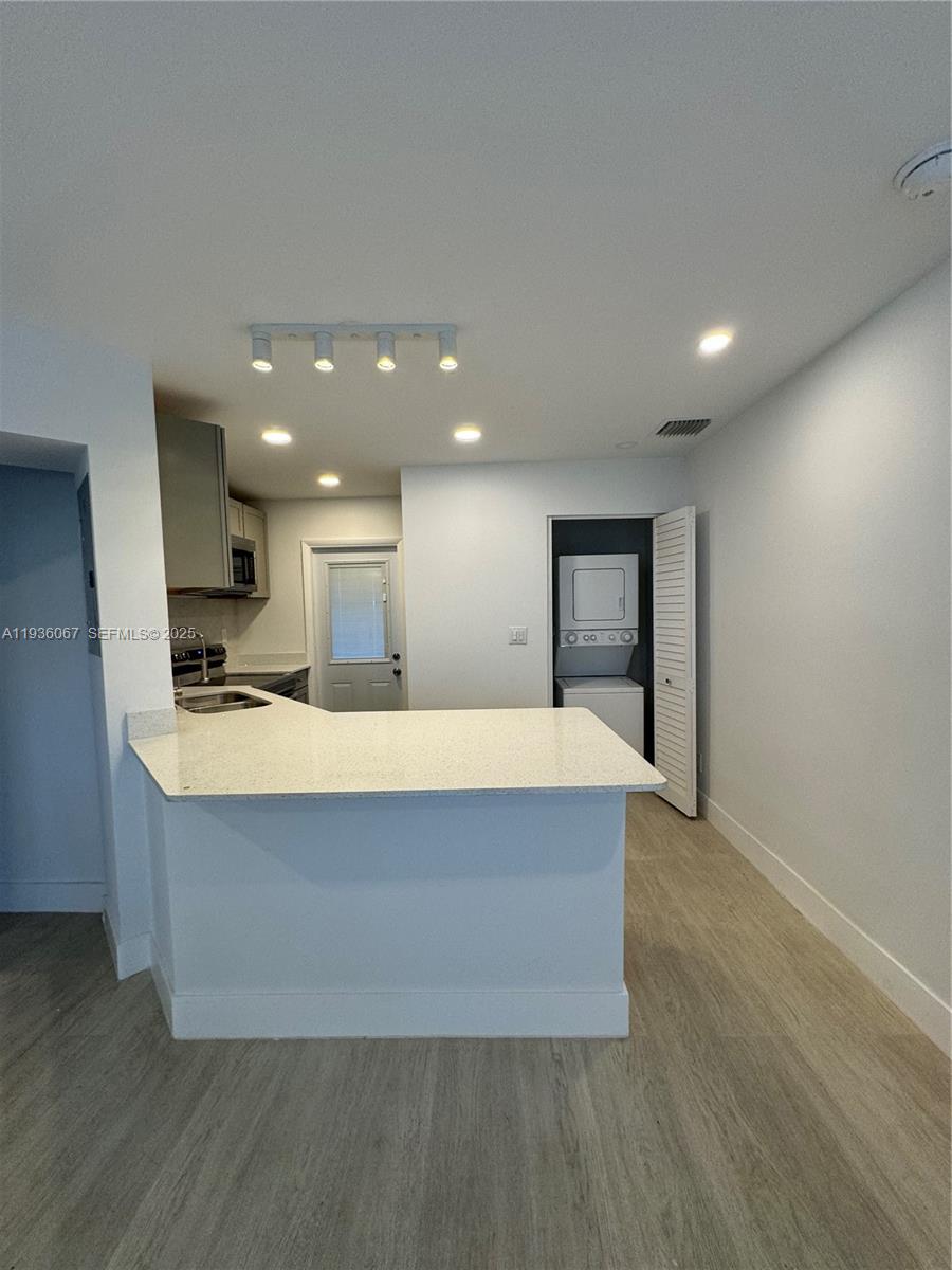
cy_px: 635
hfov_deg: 85.7
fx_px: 513
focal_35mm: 14
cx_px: 476
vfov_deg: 102.1
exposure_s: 1/120
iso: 125
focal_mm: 2.22
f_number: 2.2
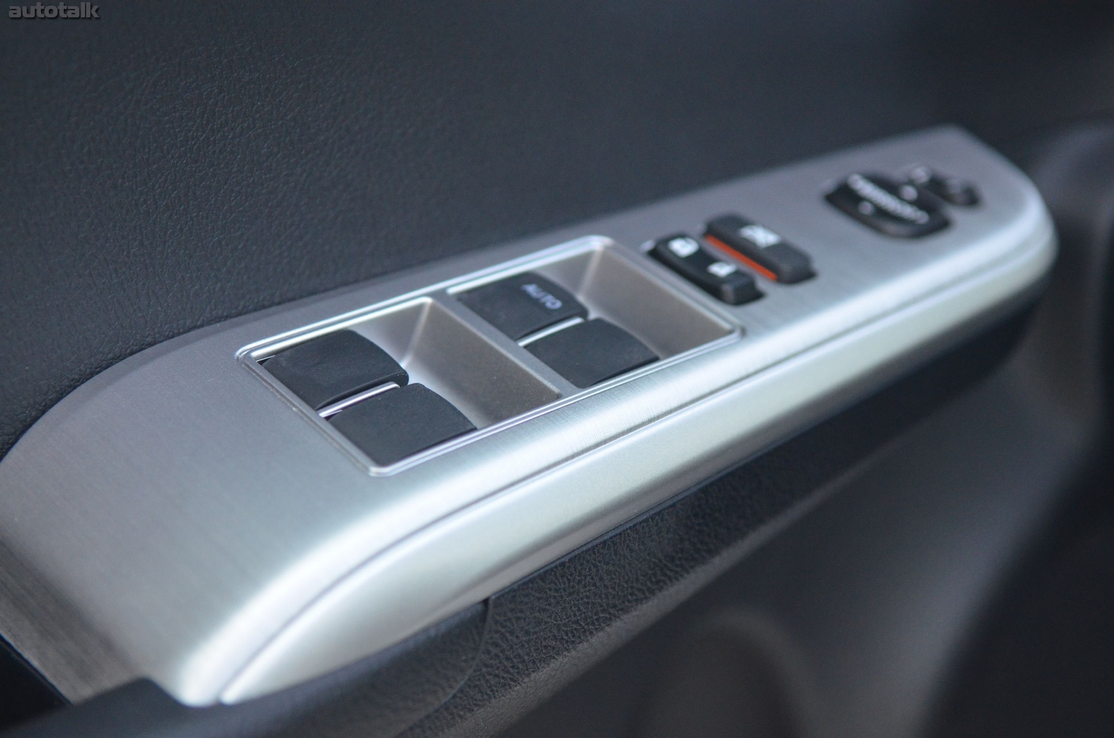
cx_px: 557
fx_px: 1760
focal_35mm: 57
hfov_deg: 35.1
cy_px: 369
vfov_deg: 23.7
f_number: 2.8
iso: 1600
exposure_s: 1/320
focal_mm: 38
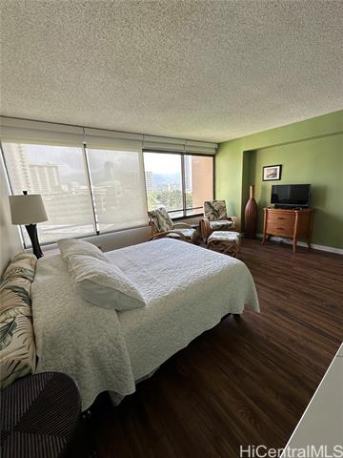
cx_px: 172
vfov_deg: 102.1
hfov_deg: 85.7
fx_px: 185
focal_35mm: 14
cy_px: 229
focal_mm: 2.22
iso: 50
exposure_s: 1/99
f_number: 2.2
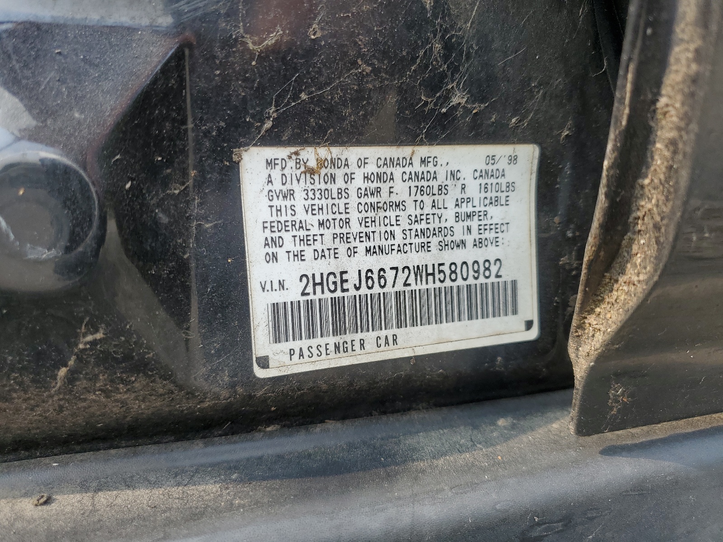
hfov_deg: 67.3
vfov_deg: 53.1
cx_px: 362
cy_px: 271
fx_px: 543
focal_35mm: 26
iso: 50
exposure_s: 1/323
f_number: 1.5
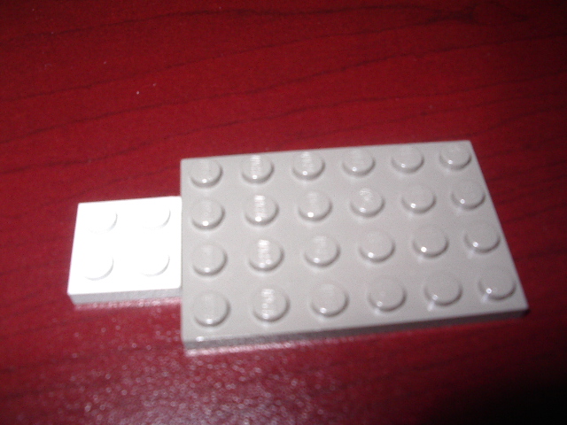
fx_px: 622
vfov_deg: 37.7
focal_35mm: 38
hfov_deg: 49.0
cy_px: 212
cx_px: 284
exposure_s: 1/60
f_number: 4.8
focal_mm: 5.8
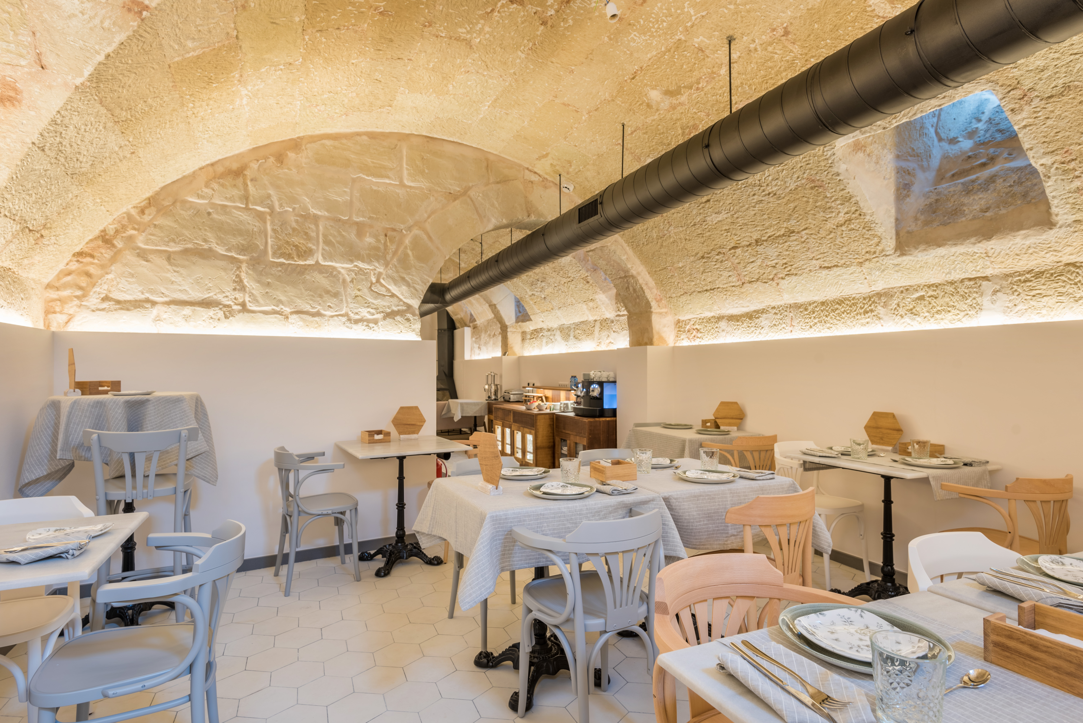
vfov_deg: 64.6
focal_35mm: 19
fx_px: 572
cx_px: 542
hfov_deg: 86.9
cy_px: 362
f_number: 7.1
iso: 100
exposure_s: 1/2.5
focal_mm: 19
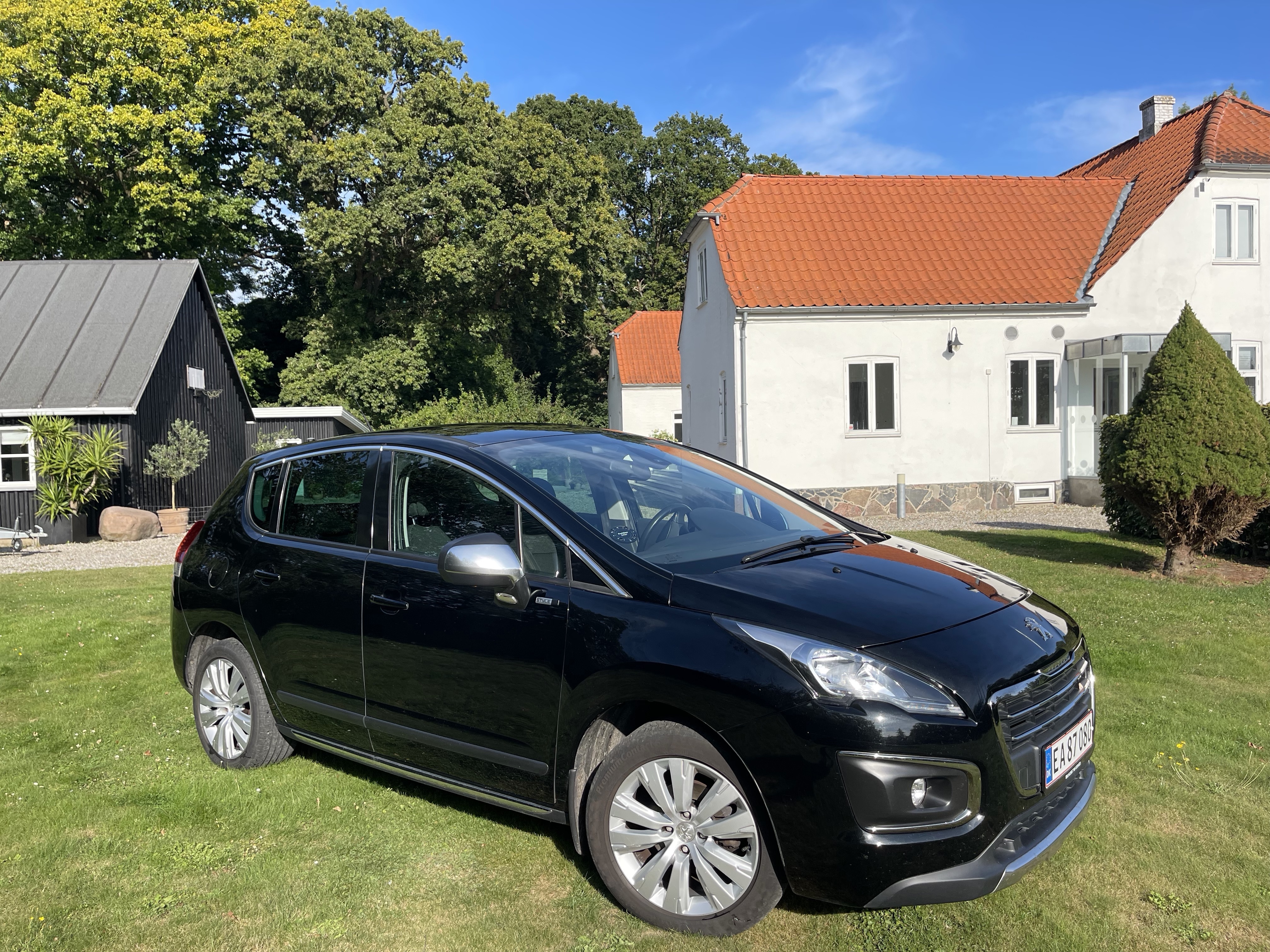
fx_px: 917
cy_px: 476
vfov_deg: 54.9
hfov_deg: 69.4
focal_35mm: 25
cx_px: 635
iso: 32
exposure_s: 1/2387
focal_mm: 5.1
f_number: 1.6
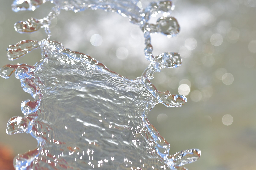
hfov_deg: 16.1
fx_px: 903
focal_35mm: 127
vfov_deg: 10.8
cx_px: 128
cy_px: 85
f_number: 4
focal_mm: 85
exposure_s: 1/3200
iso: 800
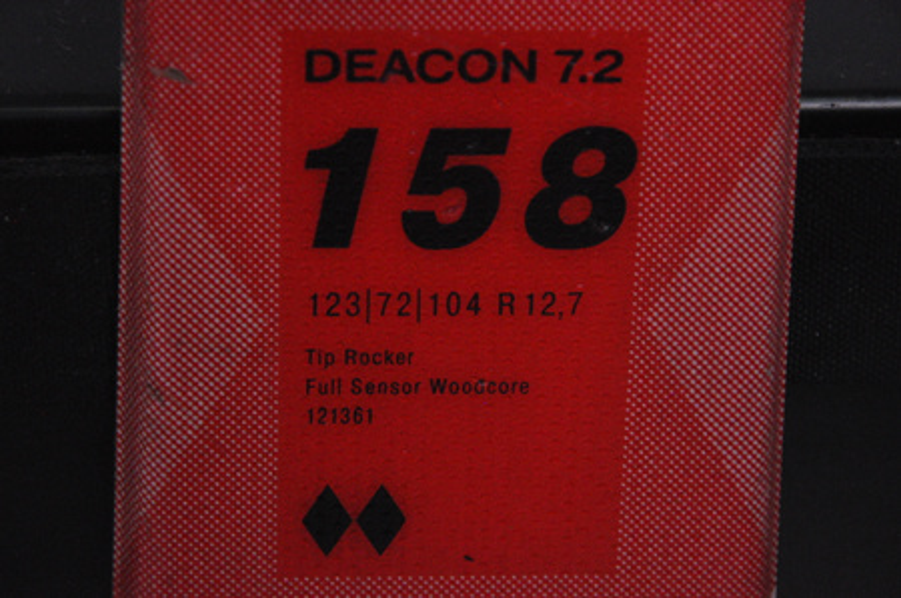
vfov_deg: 8.7
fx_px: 3938
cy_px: 299
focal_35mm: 158
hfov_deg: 13.1
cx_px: 450
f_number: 9.5
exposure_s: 1/125
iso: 3200
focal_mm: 105
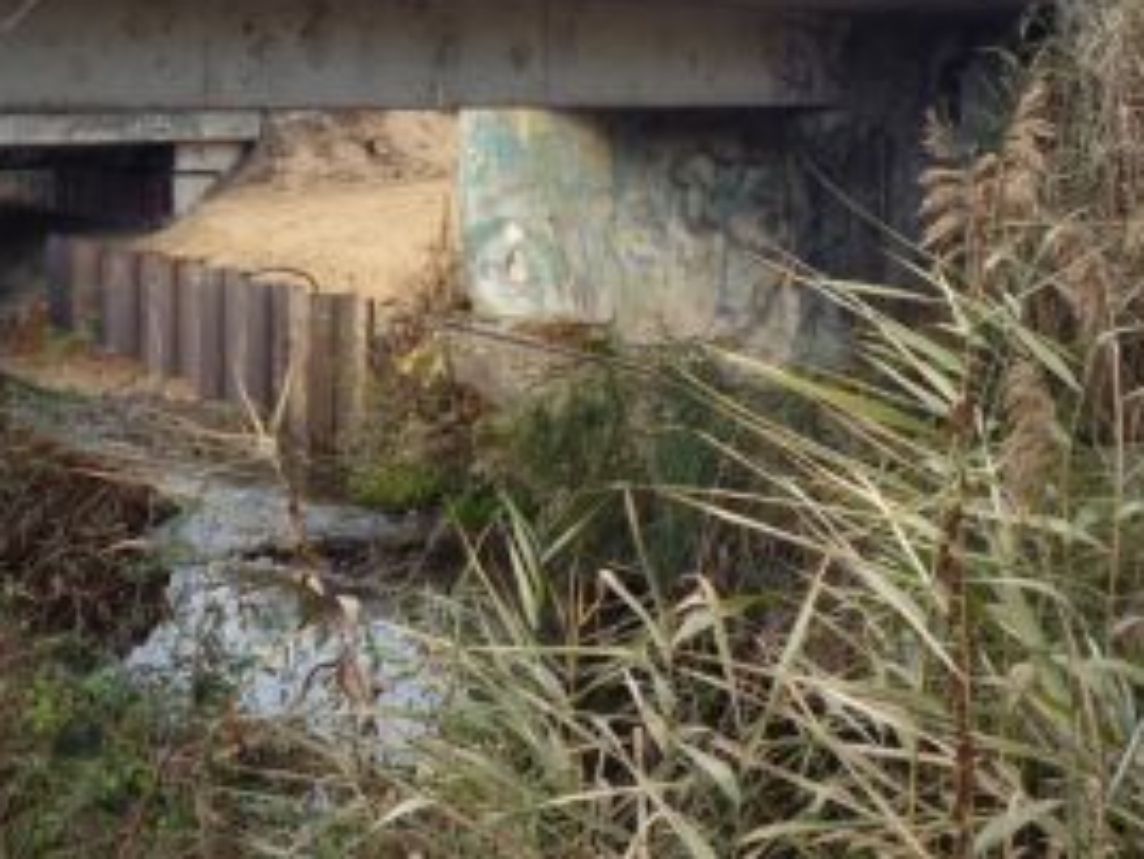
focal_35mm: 57
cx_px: 374
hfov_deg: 33.4
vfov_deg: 25.0
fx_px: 1885
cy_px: 98
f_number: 3.3
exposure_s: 1/100
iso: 100
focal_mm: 5.2
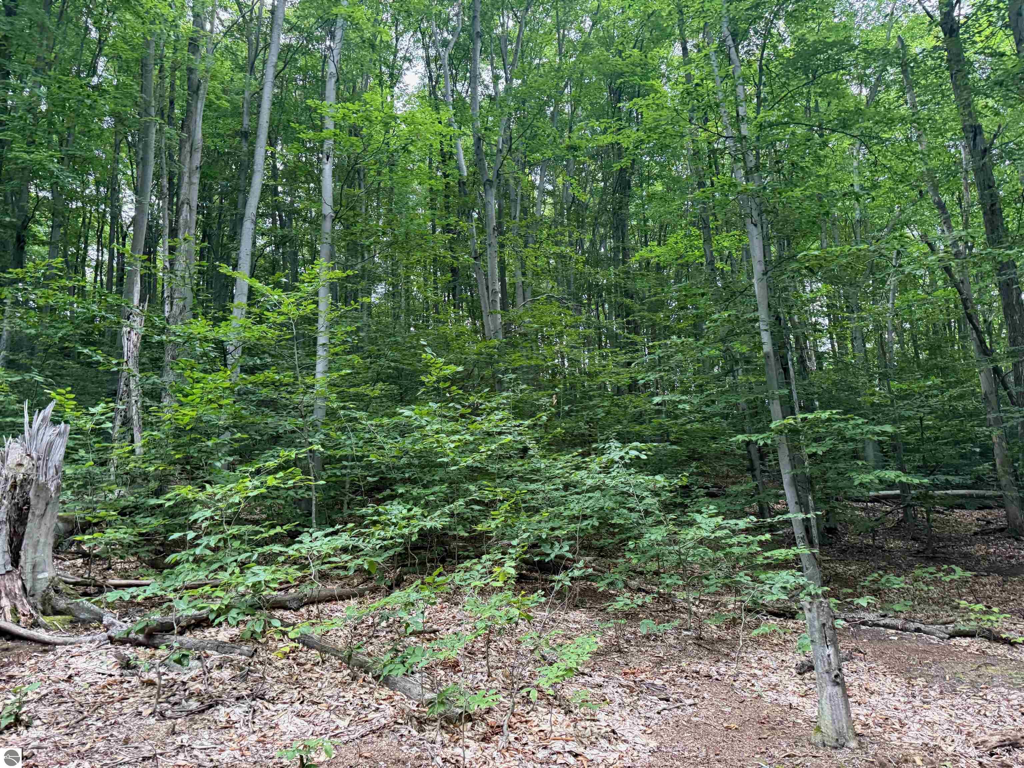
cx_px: 512
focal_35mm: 24
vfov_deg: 56.8
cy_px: 384
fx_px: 710
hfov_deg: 71.6
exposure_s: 1/60
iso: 400
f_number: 1.78
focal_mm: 6.76
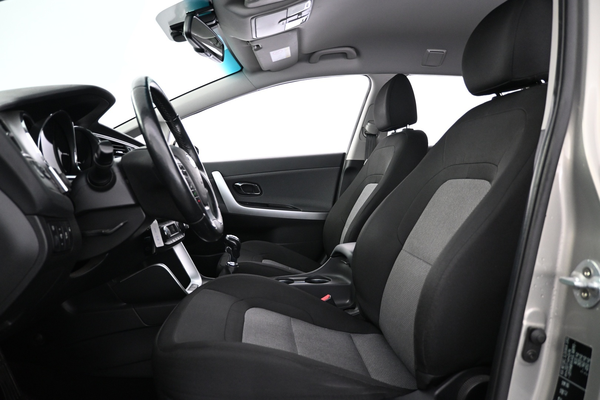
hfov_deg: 70.4
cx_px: 300
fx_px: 425
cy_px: 200
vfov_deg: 50.4
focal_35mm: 26
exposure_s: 1/25
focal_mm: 17
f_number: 3.5
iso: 1800
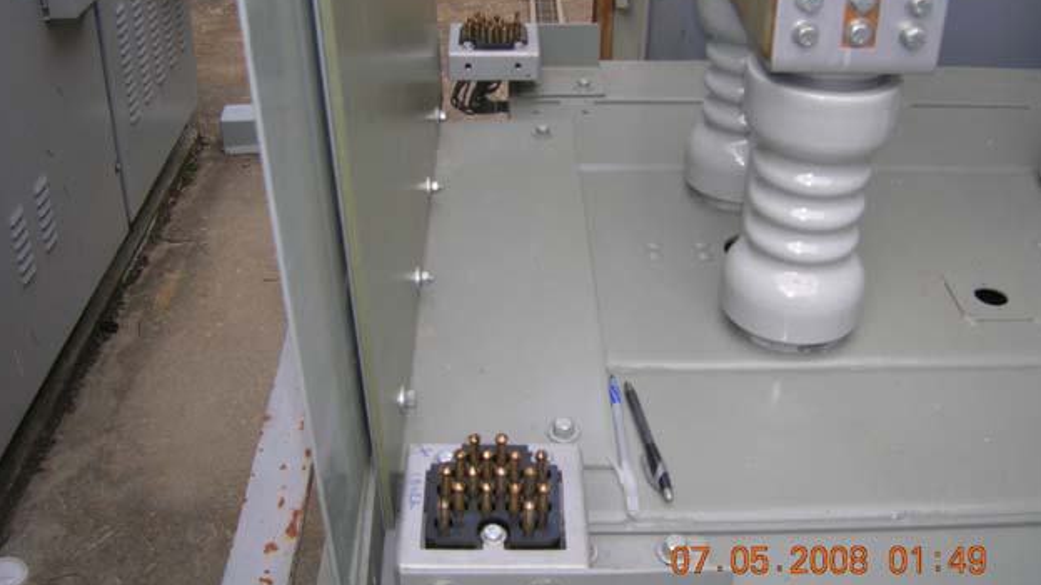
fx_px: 1049
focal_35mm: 38
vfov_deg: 31.1
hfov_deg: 52.8
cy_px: 243
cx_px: 517
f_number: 2.9
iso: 50
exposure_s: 1/152
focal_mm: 5.7
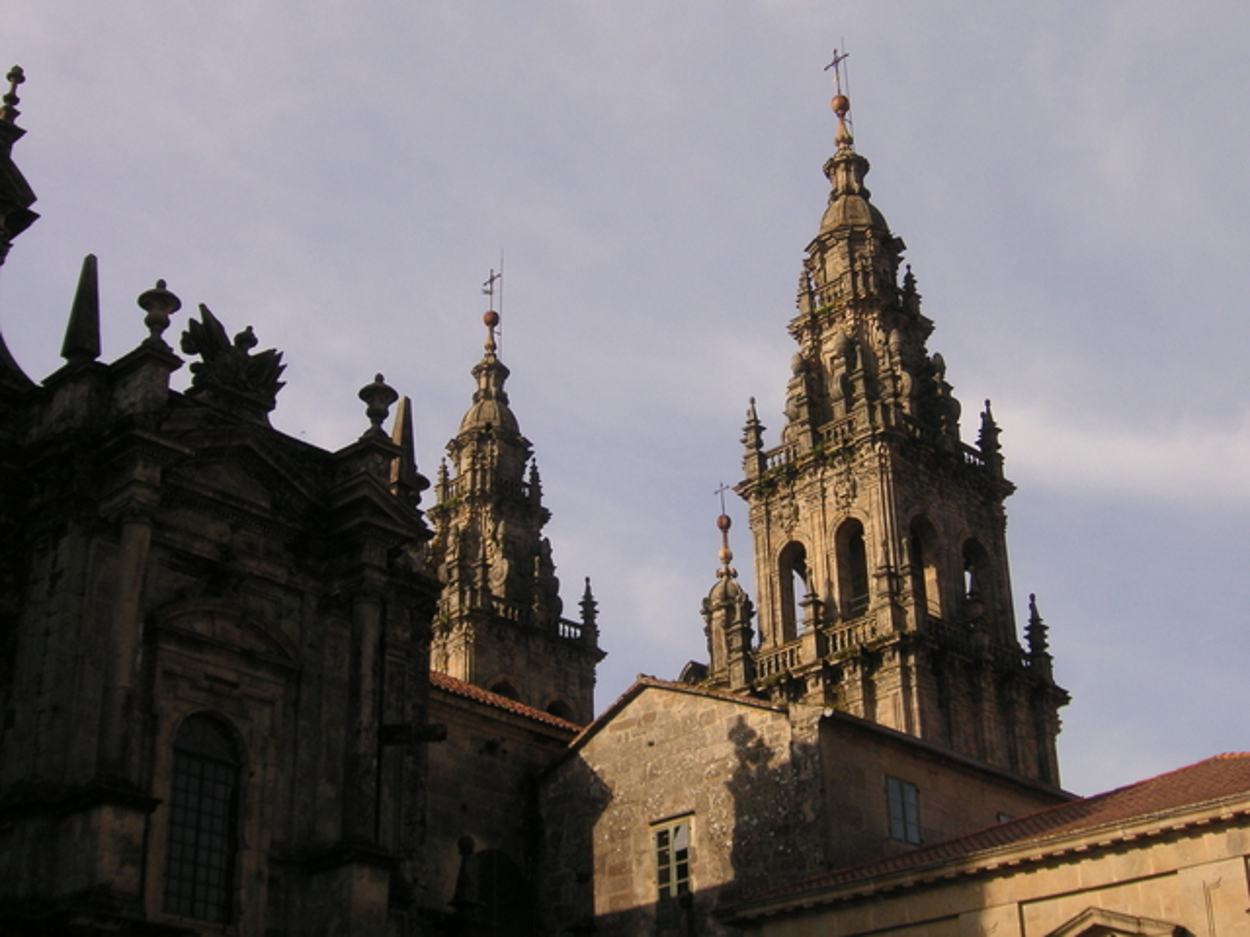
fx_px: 1914
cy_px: 468
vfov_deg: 27.5
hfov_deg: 36.2
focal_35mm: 53
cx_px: 625
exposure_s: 1/750
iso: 50
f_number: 3.5
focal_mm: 8.8
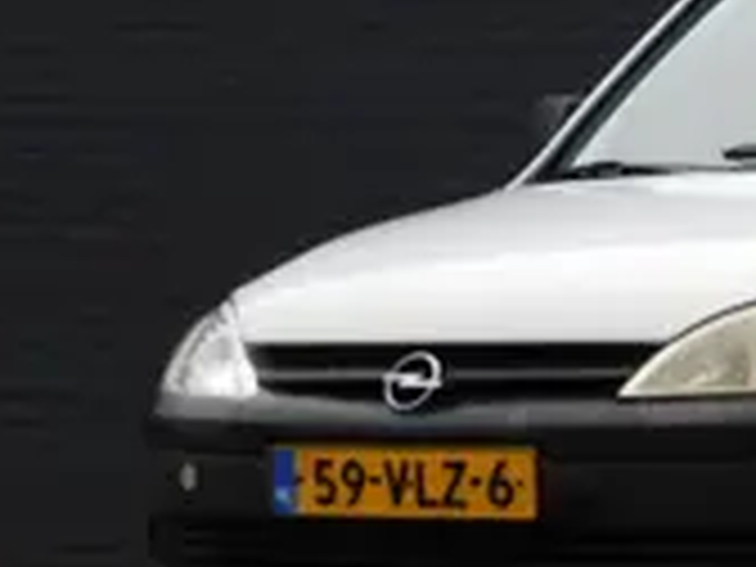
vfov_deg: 7.4
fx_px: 4368
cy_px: 72
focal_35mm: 200
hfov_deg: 9.7
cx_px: 994
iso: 125
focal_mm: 12.5
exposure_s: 1/160
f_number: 4.5
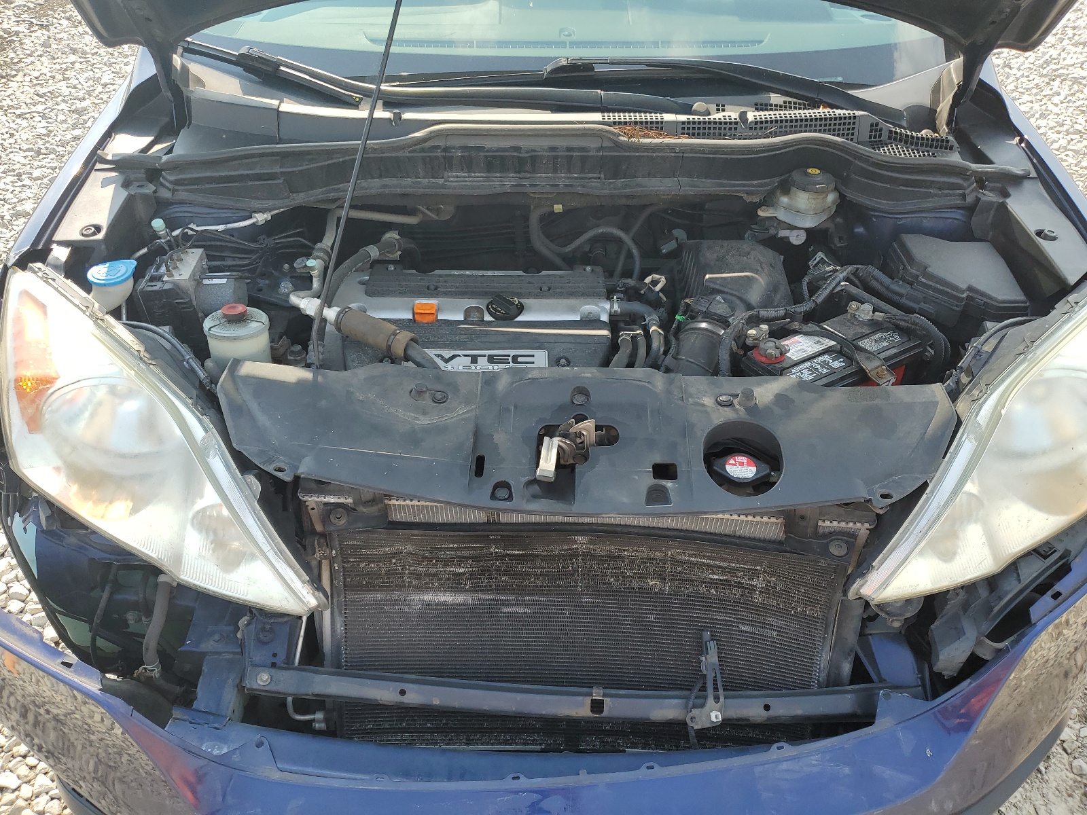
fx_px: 816
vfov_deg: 53.1
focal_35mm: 26
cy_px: 408
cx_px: 544
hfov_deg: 67.3
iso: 50
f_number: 1.5
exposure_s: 1/833
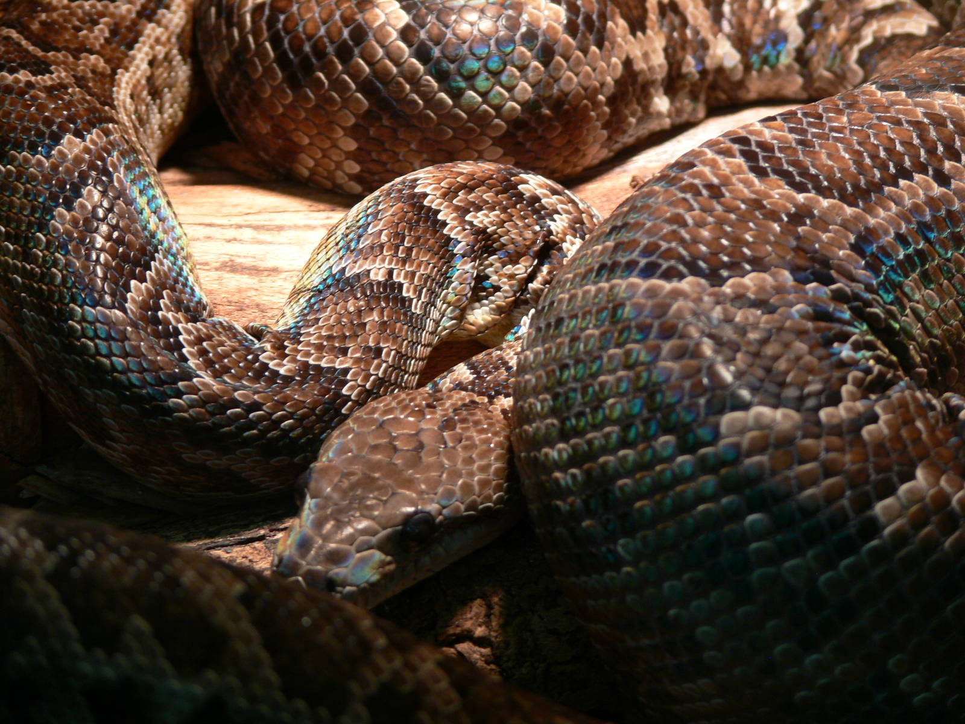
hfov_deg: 12.3
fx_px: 4460
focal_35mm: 160
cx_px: 482
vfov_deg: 9.3
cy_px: 362
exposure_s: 1/30
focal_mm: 33.9
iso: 80
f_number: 3.6
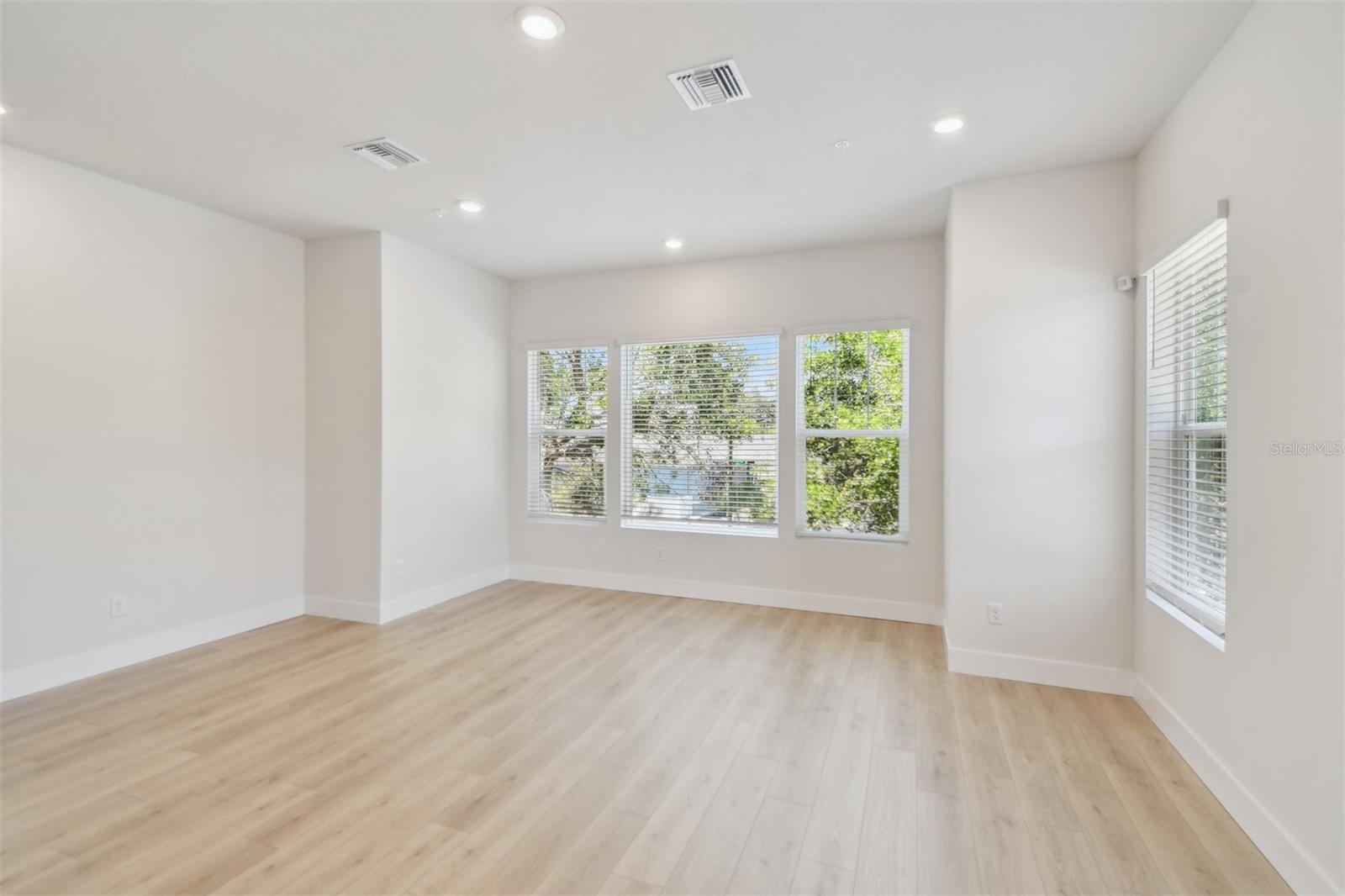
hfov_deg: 100.4
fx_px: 560
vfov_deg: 77.3
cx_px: 672
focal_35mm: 15
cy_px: 448
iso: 100
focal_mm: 10
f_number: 7.1
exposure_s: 1/40
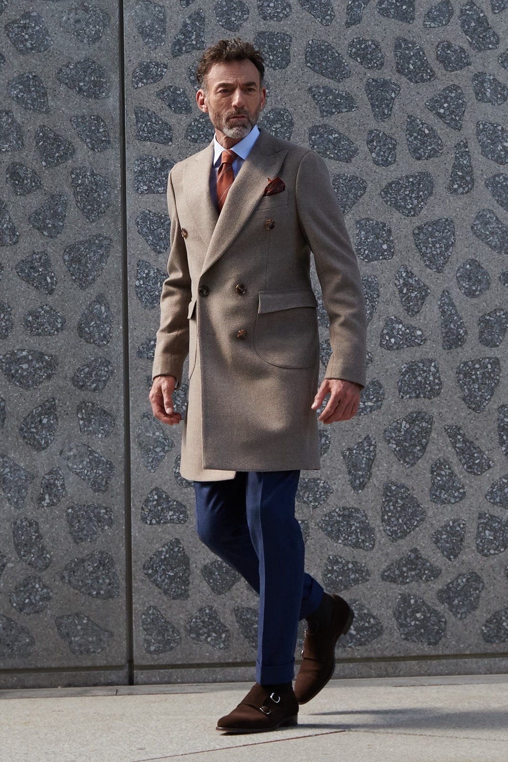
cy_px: 381
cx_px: 254
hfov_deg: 46.4
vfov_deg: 65.5
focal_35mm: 28
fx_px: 593
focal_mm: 24
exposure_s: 1/800
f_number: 4
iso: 400
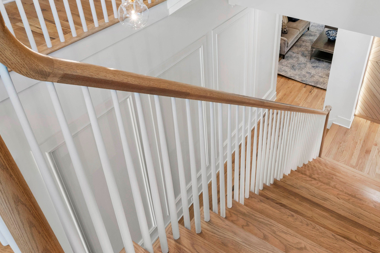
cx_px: 244
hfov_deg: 60.9
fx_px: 317
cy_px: 61
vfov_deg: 42.2
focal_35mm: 30
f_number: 8
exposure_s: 1/4
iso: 100
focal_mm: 10
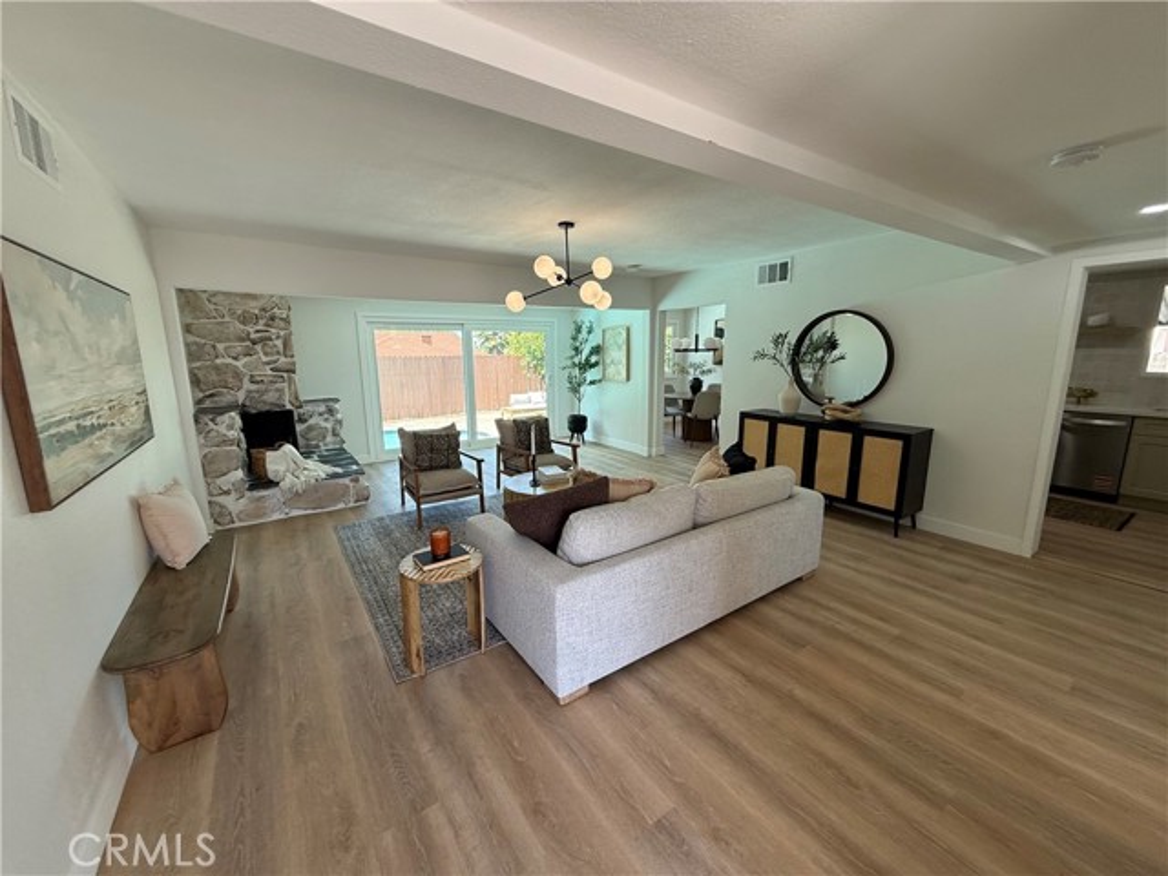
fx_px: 472
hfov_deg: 102.1
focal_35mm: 14
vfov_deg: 85.7
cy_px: 438
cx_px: 584
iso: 64
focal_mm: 2.22
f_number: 2.2
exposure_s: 1/127
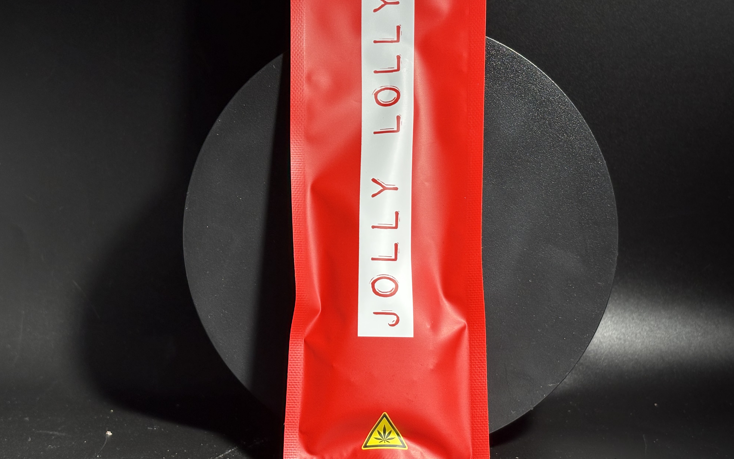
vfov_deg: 23.1
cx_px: 365
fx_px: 1120
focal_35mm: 56
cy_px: 190
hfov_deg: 36.3
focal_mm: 5.96
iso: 50
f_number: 1.6
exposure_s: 1/635
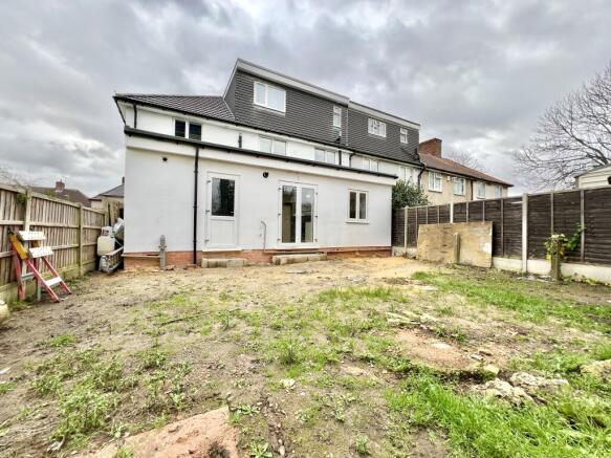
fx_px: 229
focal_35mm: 13
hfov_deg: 106.2
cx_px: 306
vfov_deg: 89.9
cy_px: 229
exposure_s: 1/171
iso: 32
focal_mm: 1.57
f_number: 1.8
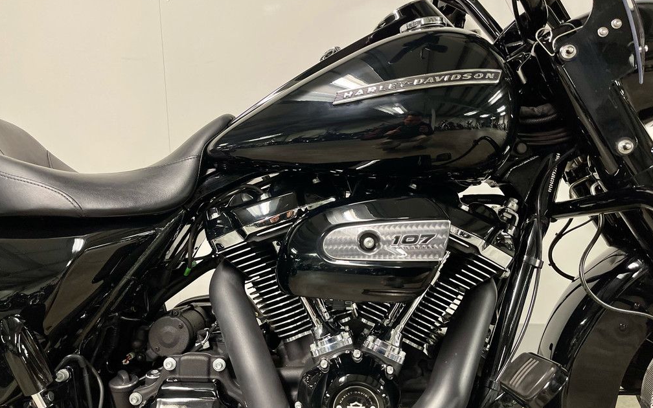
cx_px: 328
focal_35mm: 28
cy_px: 239
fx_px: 498
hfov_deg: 66.5
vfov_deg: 44.4
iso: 200
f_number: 1.6
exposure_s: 1/50
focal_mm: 5.1
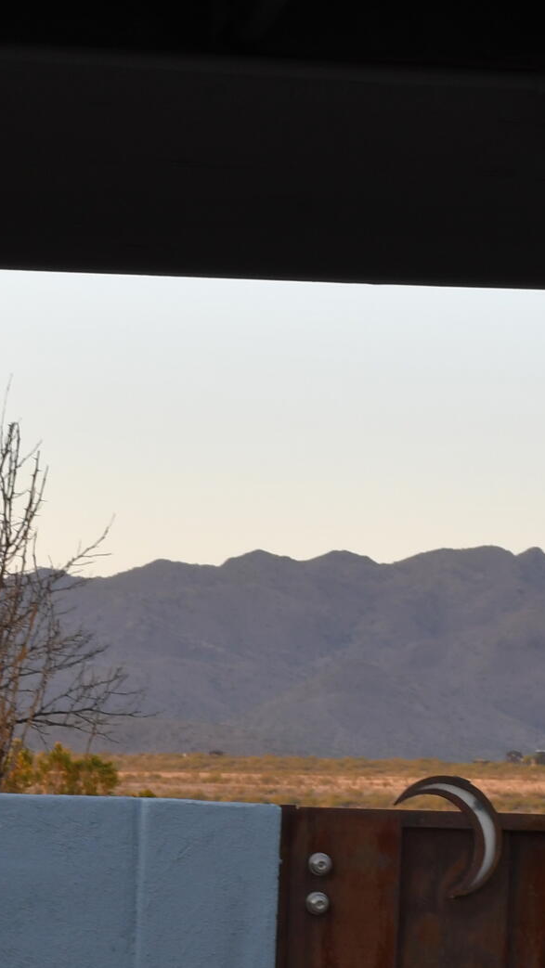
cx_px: 241
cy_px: 822
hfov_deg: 5.6
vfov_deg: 9.9
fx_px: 5573
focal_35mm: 217
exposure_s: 1/100
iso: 400
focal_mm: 48
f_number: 9
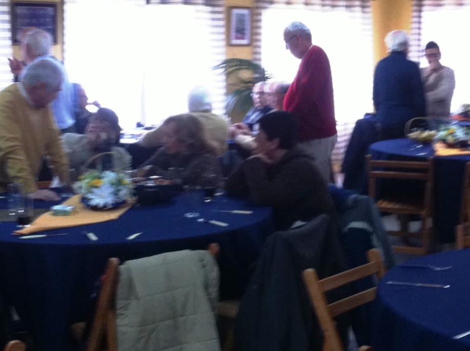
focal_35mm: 76
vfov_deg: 19.3
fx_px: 1030
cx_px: 262
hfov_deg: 25.7
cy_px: 107
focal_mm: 3.85
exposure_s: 1/15
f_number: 2.8
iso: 160
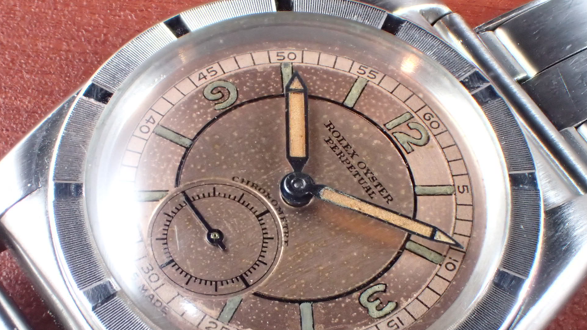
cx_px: 293
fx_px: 1261
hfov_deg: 26.2
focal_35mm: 81
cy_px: 211
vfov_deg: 14.9
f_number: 5.6
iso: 1600
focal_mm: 13.47
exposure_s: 1/80
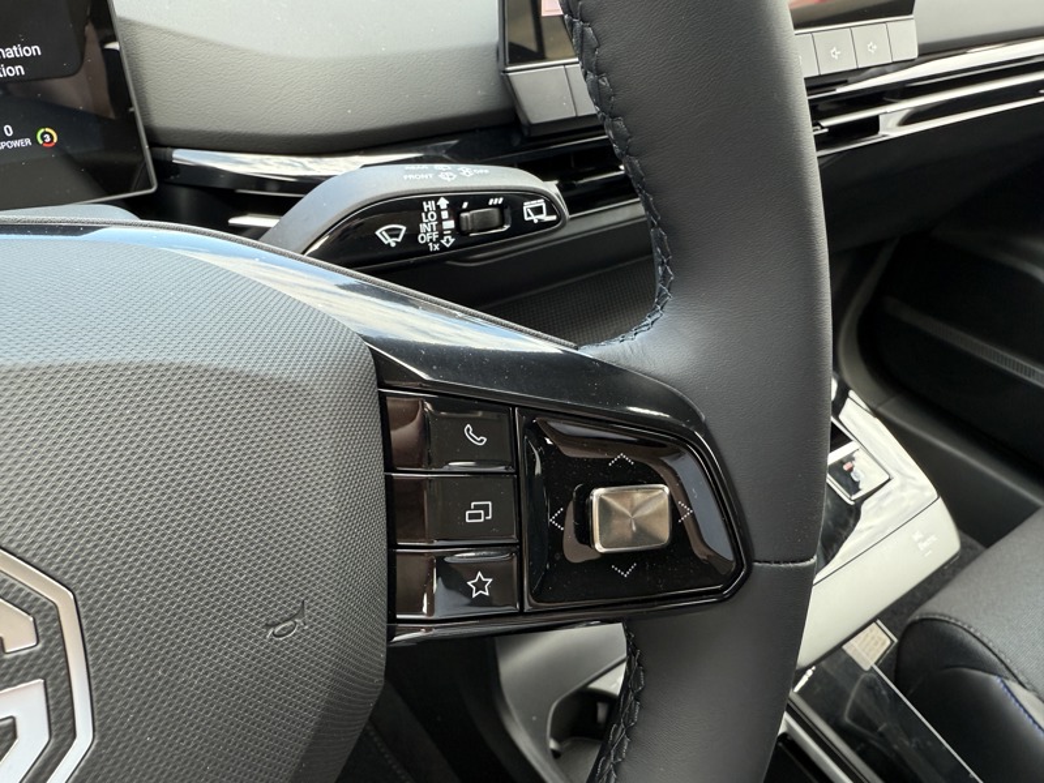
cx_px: 522
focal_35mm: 24
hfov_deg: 71.6
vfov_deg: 56.8
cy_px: 392
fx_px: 724
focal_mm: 2.22
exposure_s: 1/99
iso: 100
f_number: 2.2
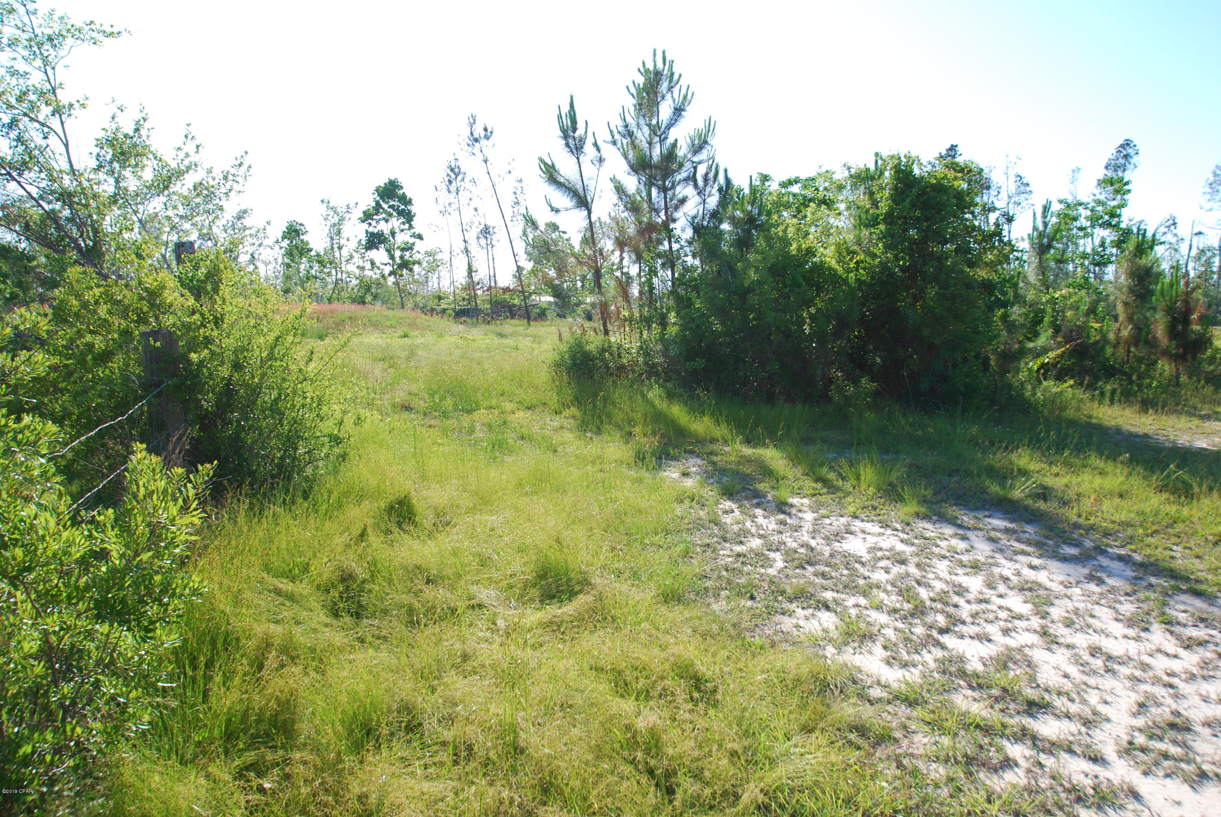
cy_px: 408
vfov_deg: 53.3
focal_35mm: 24
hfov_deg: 73.7
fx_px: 815
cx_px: 610
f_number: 7.1
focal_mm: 16
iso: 100
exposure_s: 1/200
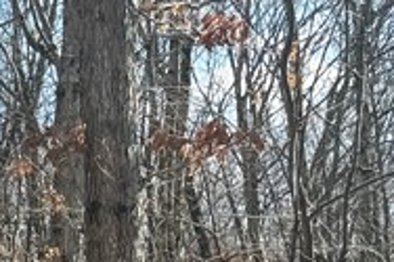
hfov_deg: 12.3
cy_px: 270
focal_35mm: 136
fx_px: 1487
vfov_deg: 10.0
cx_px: -518
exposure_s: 1/2174
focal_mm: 6.76
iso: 80
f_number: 1.78
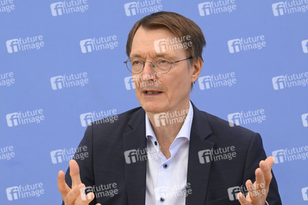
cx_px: 153
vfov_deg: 11.3
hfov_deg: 16.9
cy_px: 100
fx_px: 1035
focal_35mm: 121
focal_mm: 112
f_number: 5.6
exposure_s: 1/500
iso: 3200
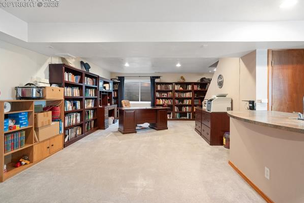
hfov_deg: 93.2
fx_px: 144
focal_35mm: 17
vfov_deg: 70.4
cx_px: 159
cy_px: 97
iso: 800
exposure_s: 1/2
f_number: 6.7
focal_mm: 16
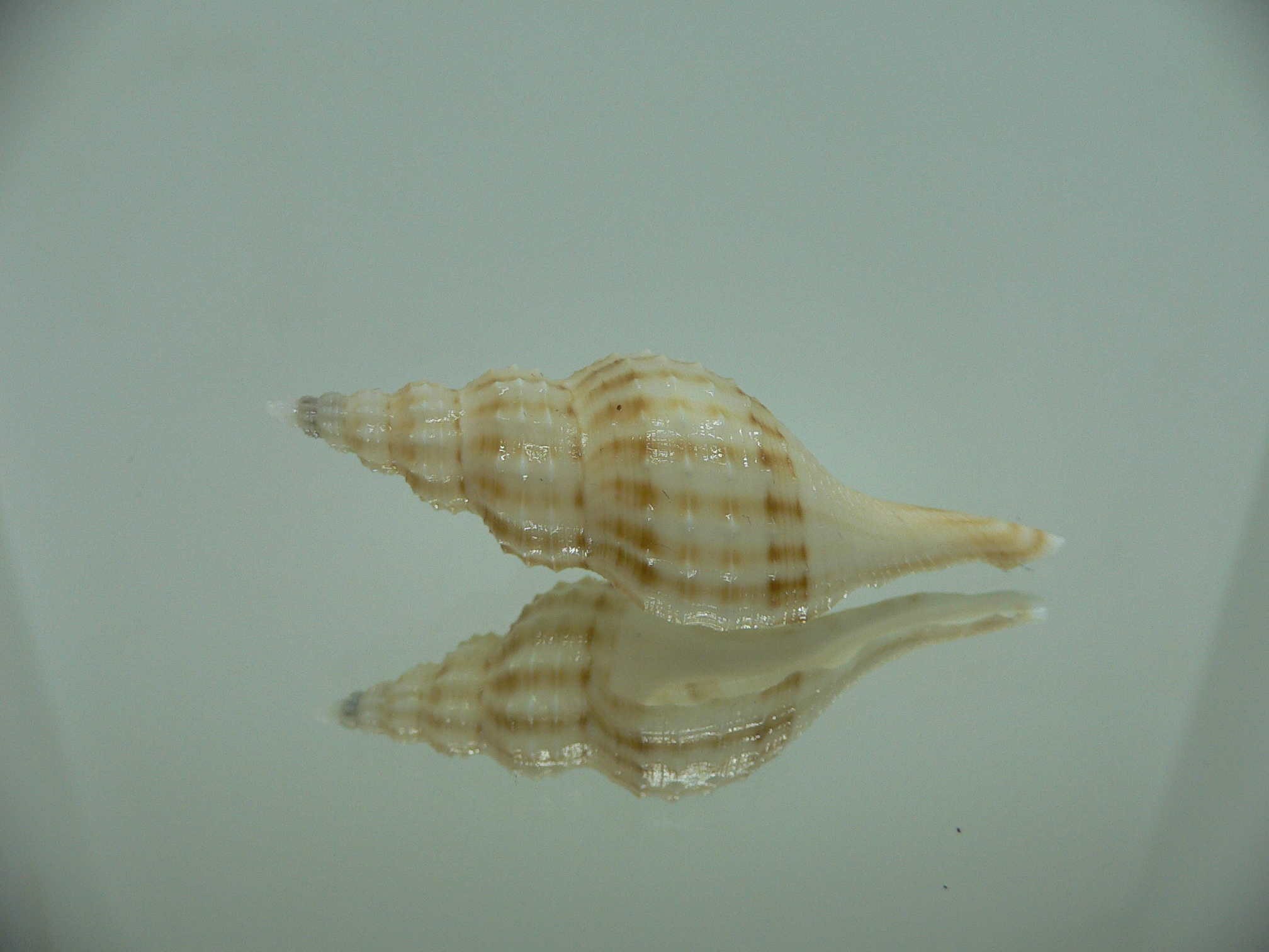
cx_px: 634
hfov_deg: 52.6
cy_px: 476
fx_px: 1283
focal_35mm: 35
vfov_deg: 40.7
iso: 100
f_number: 2.8
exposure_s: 1/60
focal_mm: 4.6
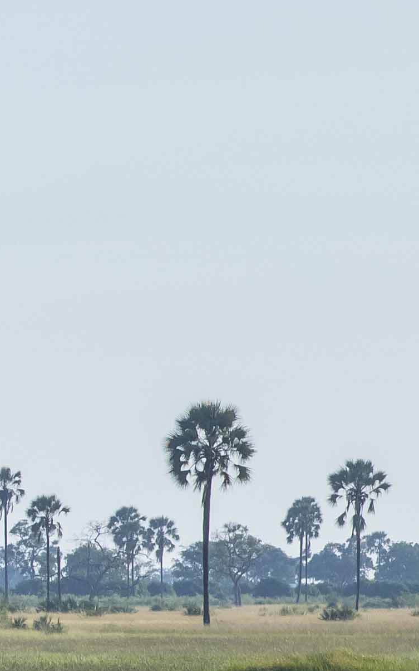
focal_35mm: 592
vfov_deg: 3.5
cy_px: 495
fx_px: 10811
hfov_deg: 2.2
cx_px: 1866
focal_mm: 95
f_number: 11
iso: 800
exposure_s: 1/1000
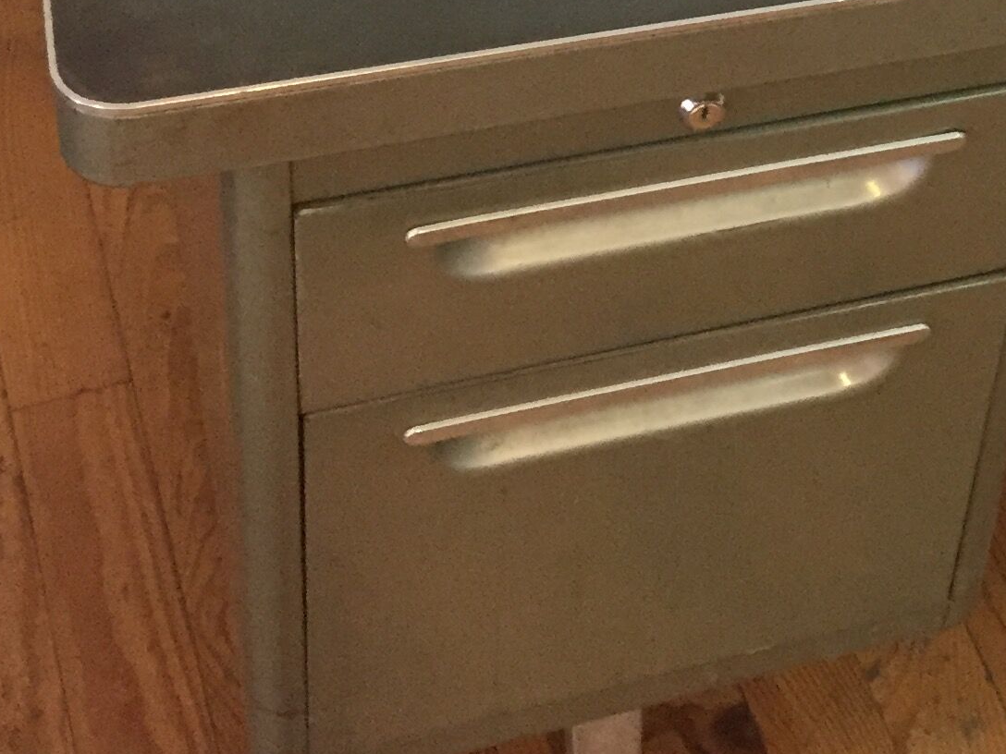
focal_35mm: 87
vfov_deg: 15.8
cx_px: 1132
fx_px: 2528
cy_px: -329
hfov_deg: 21.3
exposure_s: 1/33
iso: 250
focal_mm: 4.15
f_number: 2.2
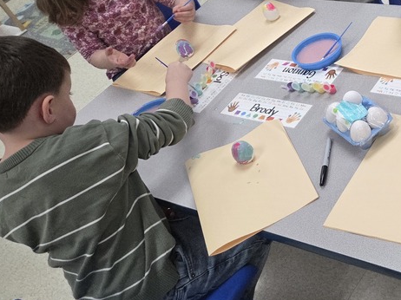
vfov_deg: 28.1
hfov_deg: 32.9
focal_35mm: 51
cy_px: 75
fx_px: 590
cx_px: 441
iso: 200
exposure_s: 1/120
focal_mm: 5.4
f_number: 1.8
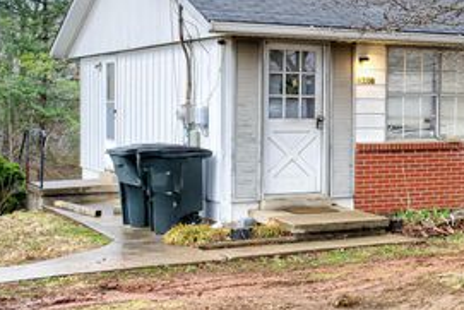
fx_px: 903
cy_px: 119
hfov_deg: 27.7
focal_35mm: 70
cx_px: 419
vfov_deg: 19.5
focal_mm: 38
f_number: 11
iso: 100
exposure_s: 1/8
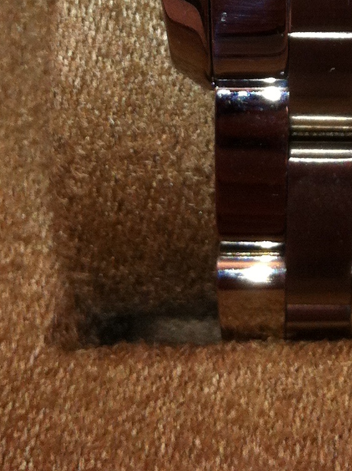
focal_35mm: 120
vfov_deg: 14.9
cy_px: -291
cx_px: 385
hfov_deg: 12.1
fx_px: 1631
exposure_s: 1/290
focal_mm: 3.85
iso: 80
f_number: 2.8
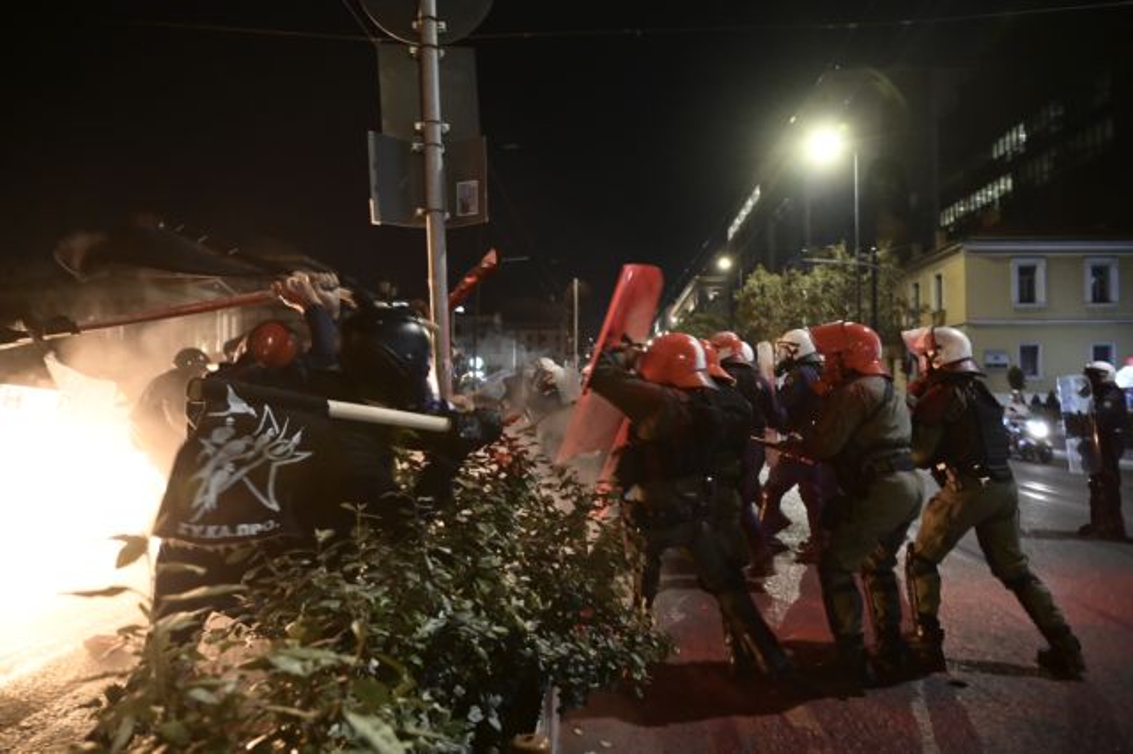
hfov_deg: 73.8
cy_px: 377
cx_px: 566
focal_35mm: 24
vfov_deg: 53.1
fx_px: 755
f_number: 4
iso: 10000
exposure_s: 1/100
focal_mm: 24
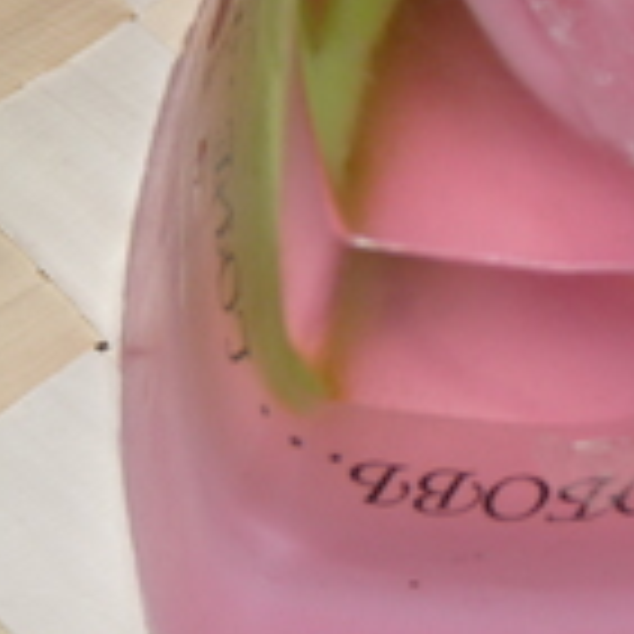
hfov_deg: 7.6
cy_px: 157
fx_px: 4745
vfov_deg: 7.6
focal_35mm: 229
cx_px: 724
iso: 100
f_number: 3.4
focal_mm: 14.4
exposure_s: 1/40
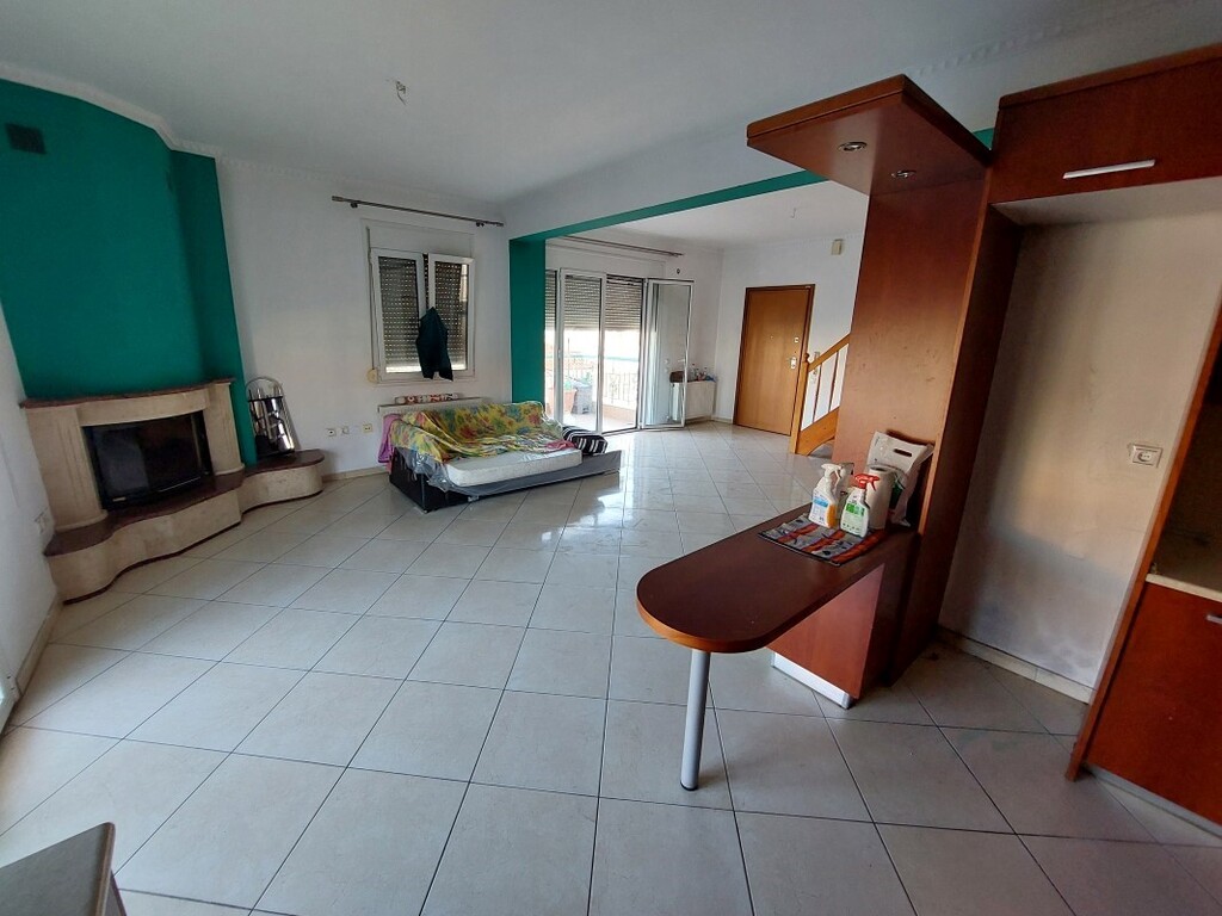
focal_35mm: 13
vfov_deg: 89.9
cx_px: 611
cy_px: 458
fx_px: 459
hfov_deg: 106.2
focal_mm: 1.74
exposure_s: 1/50
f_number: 2.2
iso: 100
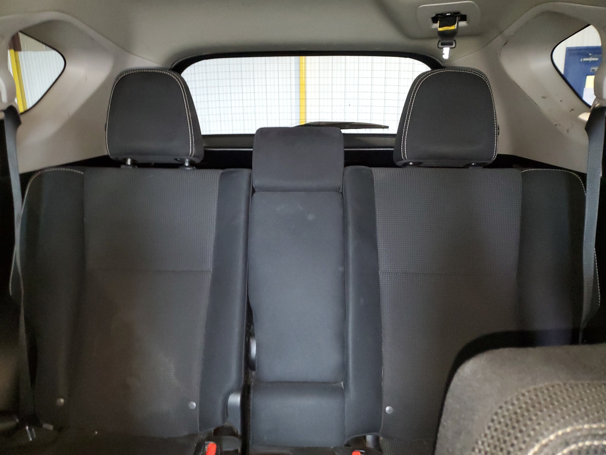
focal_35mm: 26
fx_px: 455
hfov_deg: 67.3
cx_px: 303
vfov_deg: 53.1
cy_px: 228
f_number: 1.5
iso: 354
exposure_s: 1/15
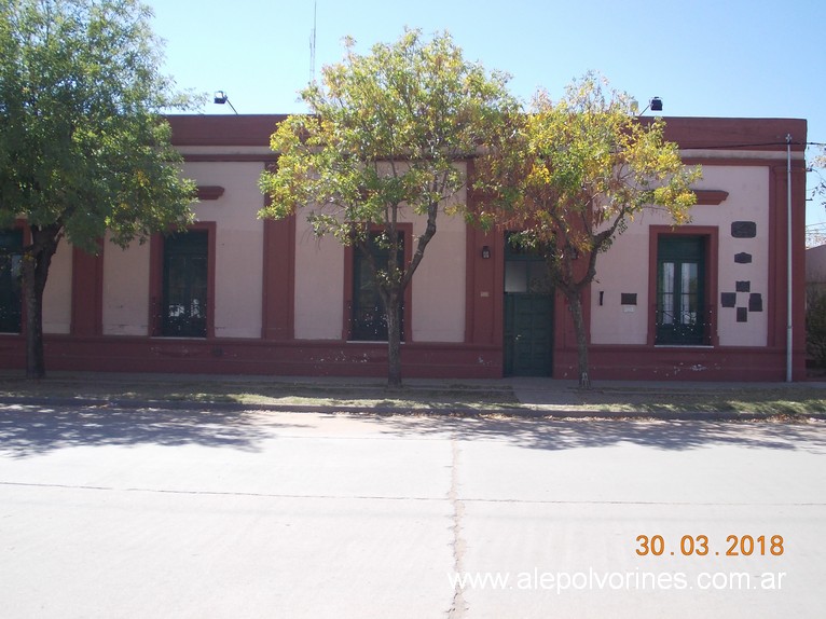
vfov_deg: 37.7
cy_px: 310
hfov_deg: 49.0
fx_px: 906
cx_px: 413
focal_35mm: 38
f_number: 6.2
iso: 80
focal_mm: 5.3
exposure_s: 1/160
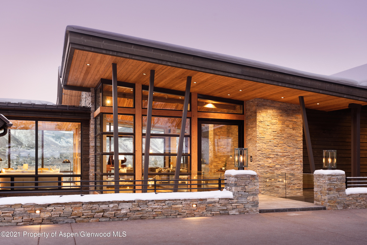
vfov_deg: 37.9
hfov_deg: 54.4
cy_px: 122
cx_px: 184
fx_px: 357
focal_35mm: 35
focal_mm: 35
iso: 320
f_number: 7.1
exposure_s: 1/20
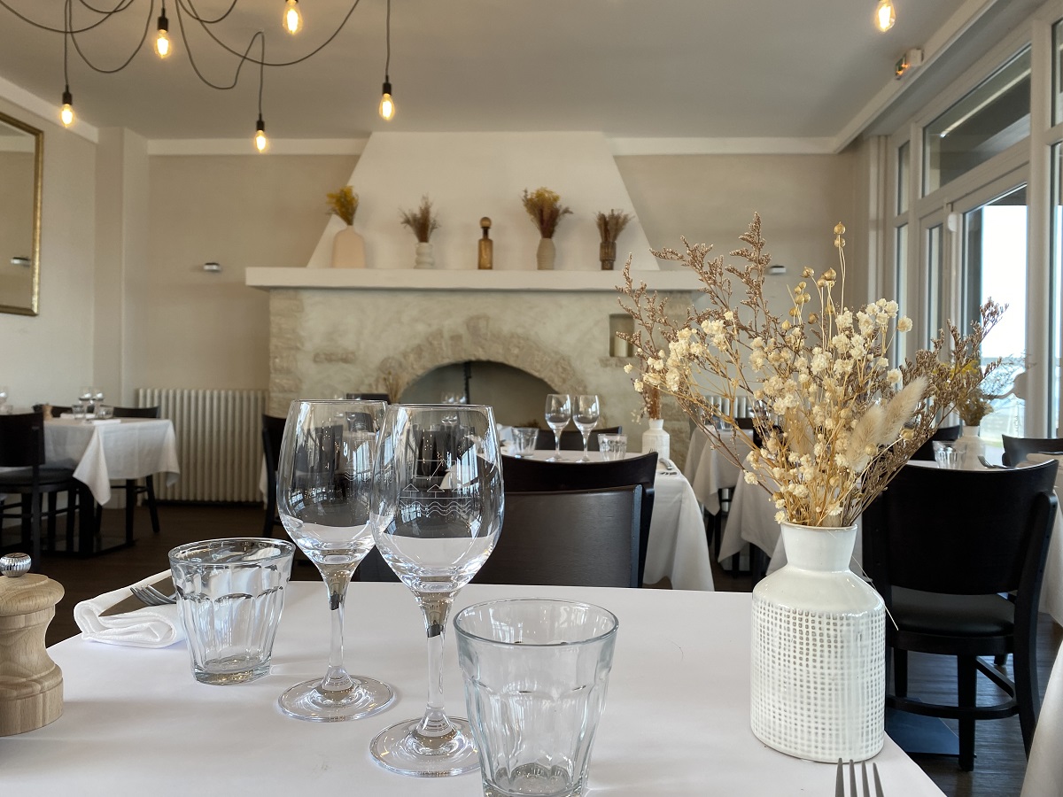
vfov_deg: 53.1
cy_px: 398
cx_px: 532
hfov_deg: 67.3
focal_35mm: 26
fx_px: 798
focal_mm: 4.25
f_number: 1.8
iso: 50
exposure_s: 1/122
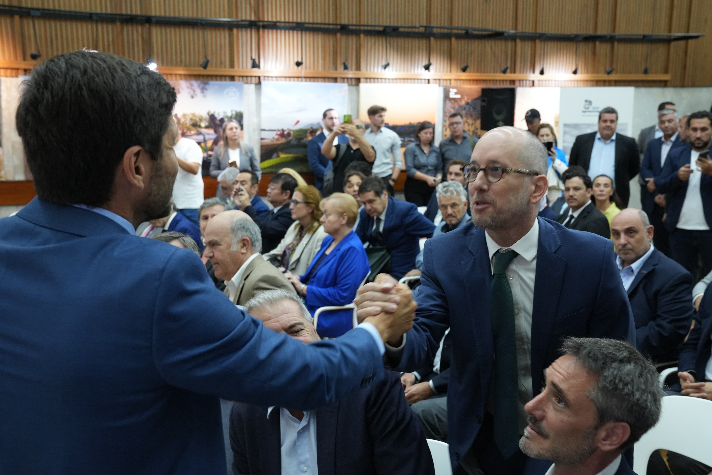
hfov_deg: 46.4
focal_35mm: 42
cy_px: 238
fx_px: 831
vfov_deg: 31.9
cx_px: 356
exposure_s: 1/50
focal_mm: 42
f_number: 6.3
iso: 3200
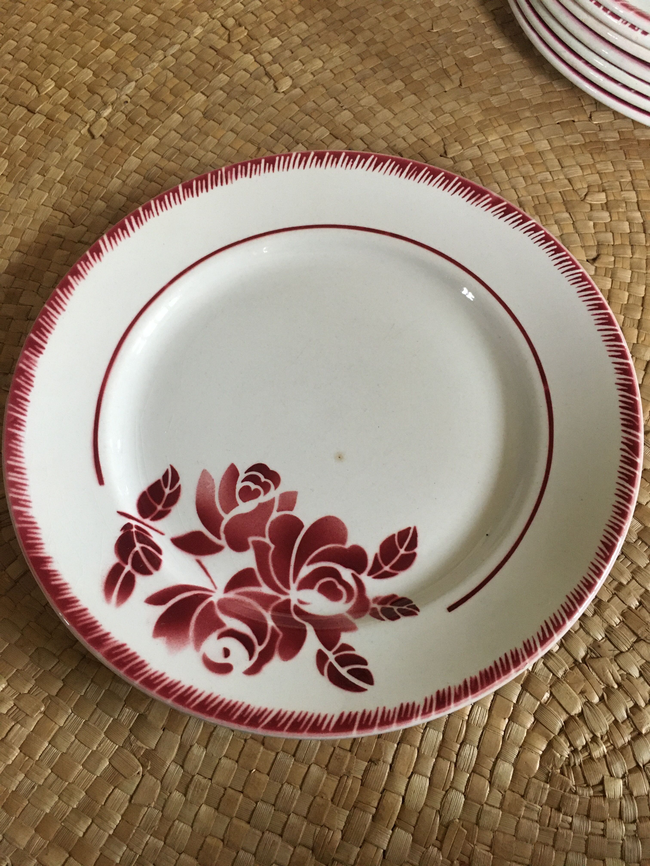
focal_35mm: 29
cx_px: 325
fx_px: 726
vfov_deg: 61.7
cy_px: 433
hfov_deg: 48.2
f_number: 2.2
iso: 200
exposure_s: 1/25
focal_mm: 4.15
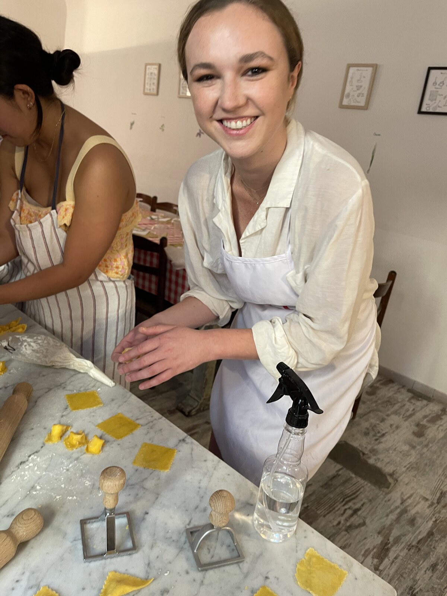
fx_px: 448
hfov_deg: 53.1
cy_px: 298
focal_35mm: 26
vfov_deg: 67.3
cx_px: 224
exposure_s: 1/50
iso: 160
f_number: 1.6
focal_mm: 5.1
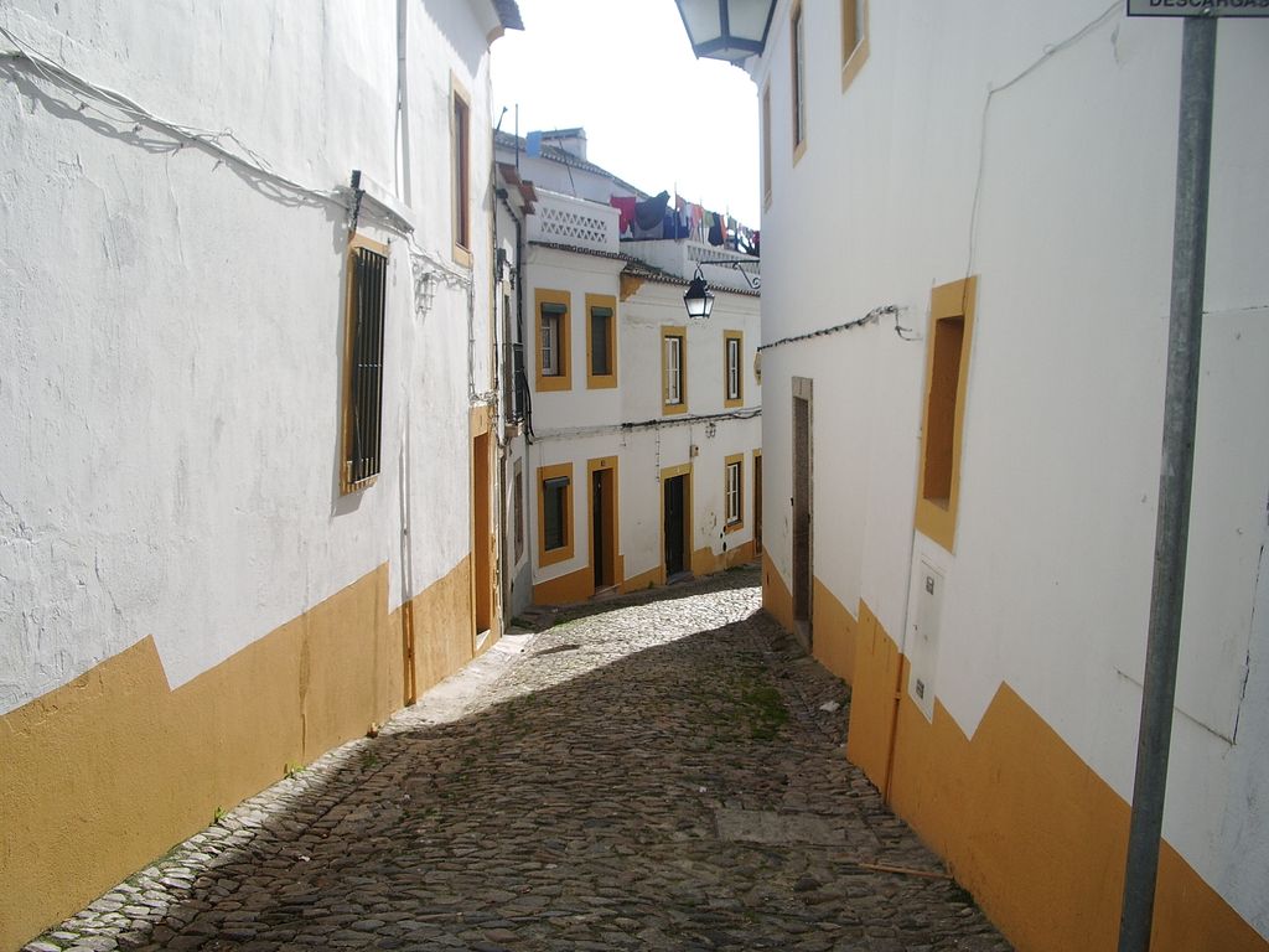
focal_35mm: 35
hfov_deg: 52.6
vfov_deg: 40.7
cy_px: 476
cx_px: 634
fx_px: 1283
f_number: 4.3
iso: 50
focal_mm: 5.8
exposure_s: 1/400
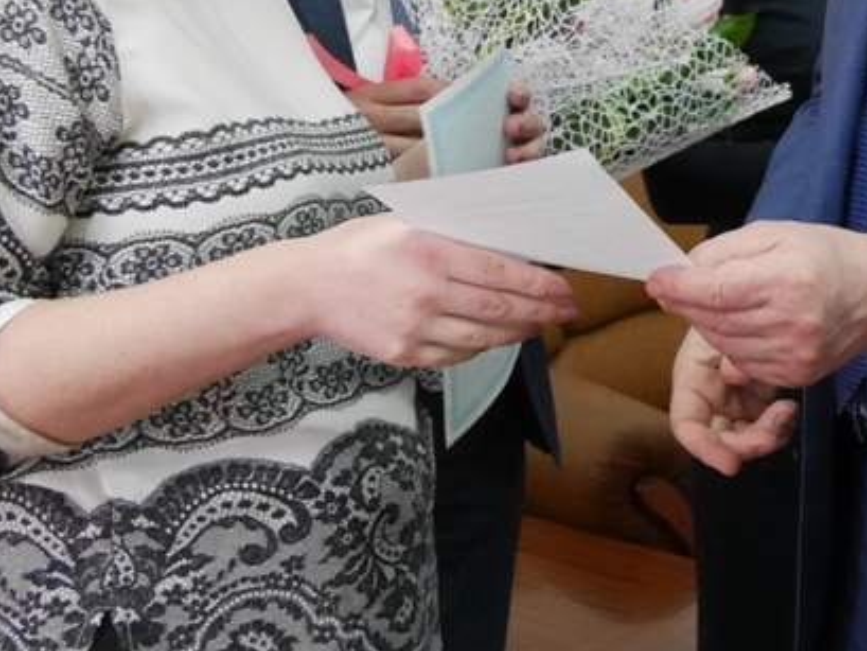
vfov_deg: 15.7
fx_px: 2330
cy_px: 63
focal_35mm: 93
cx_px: 668
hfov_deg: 20.9
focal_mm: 19
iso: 3200
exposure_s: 1/125
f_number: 3.8
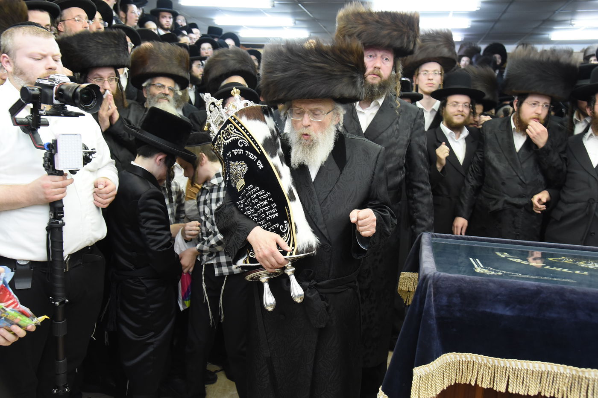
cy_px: 199
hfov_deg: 55.8
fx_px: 565
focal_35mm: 34
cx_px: 299
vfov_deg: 38.9
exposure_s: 1/160
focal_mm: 34
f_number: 5.6
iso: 3200
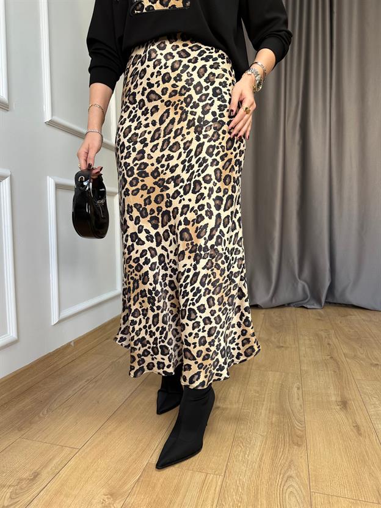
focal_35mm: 24
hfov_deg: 56.8
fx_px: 352
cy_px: 254
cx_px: 190
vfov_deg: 71.6
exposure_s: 1/121
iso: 160
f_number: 1.78
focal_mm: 6.86
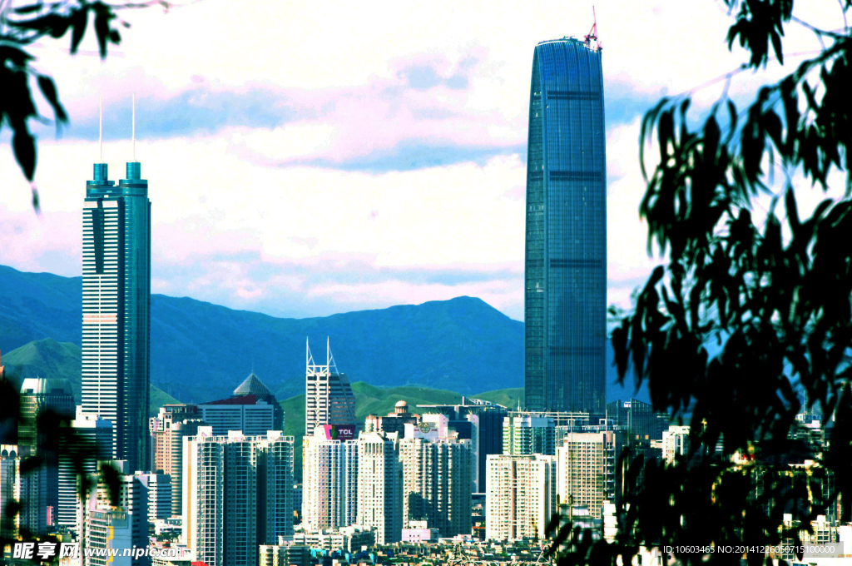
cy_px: 283
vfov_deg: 6.8
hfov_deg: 10.2
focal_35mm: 202
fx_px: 4775
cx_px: 426
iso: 200
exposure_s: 1/400
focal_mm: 135
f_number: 11
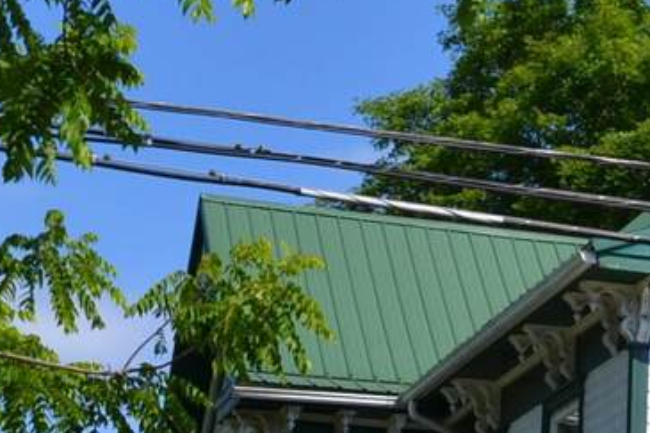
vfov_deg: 9.0
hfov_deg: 13.2
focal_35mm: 151
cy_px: 462
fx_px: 2725
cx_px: 828
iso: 100
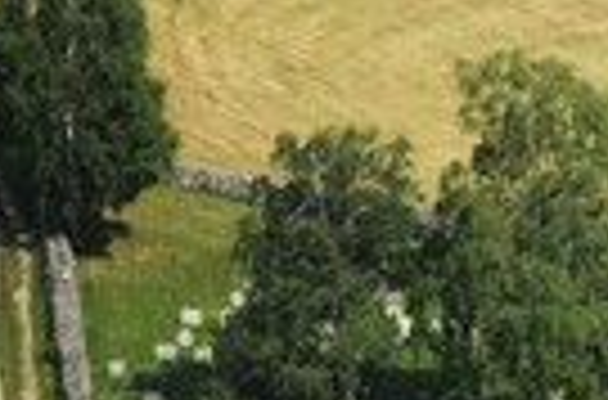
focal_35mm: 939
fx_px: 15803
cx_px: 700
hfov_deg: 2.2
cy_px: 117
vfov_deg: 1.5
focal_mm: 200
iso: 100
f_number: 3.2
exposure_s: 1/1250
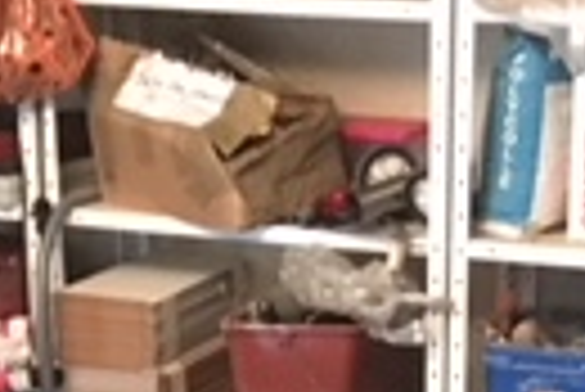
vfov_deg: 8.3
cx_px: 284
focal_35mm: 148
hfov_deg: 13.9
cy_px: 1027
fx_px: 2408
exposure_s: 1/17
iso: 320
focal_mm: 4.15
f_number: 2.2
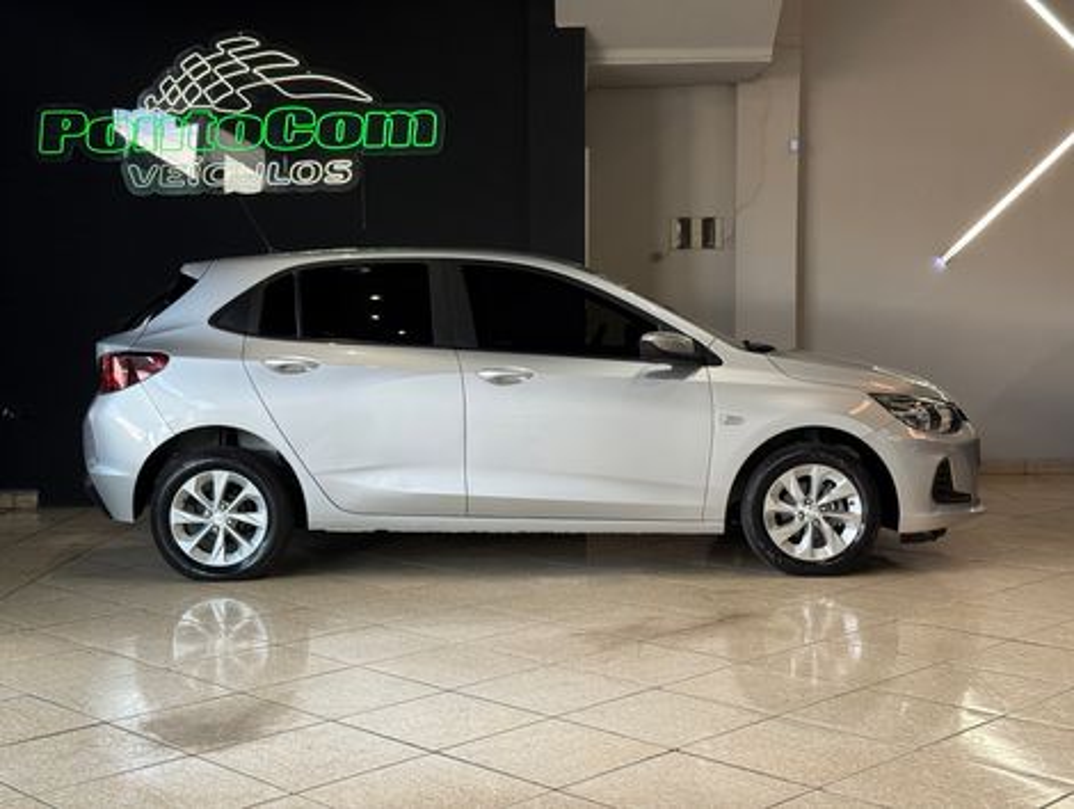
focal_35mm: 48
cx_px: 537
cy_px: 404
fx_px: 1492
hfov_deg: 39.6
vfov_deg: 30.3
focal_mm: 6.76
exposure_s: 1/120
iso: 125
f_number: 1.78
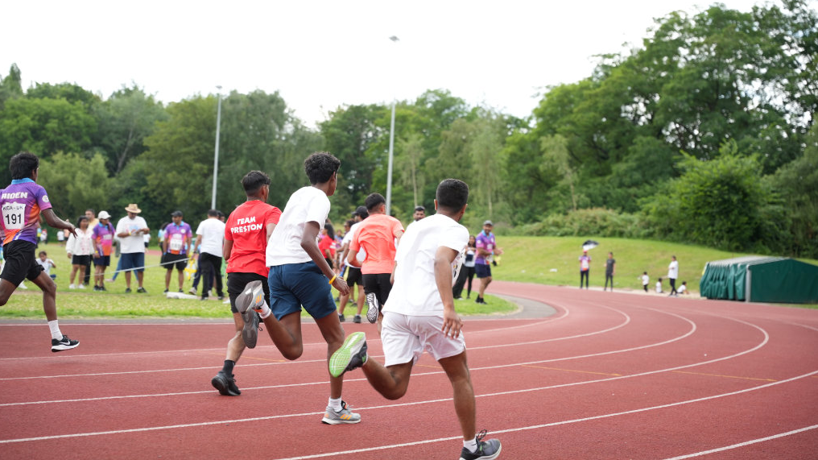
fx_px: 1279
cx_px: 407
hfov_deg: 35.5
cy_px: 245
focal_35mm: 59
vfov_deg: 20.4
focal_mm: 46.5
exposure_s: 1/800
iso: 250
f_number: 2.8
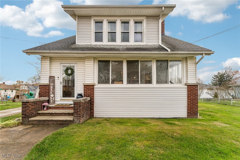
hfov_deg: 104.3
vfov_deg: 81.2
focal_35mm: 14
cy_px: 80
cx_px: 120
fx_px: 93
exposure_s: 1/80
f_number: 8
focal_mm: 14
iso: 200
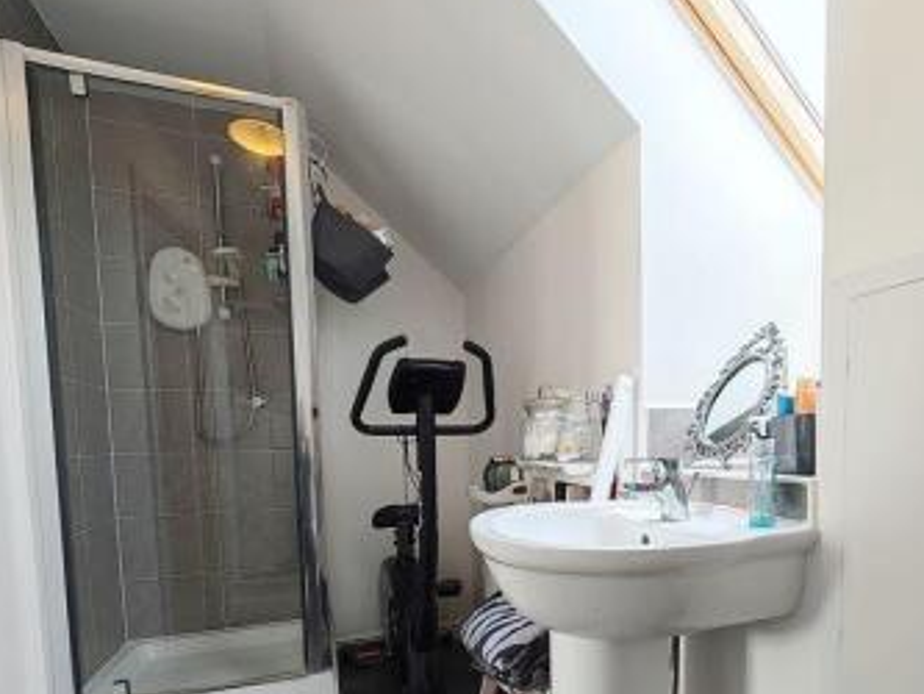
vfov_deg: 61.4
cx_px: 567
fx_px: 561
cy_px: 482
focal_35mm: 21
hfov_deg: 77.8
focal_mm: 2.03
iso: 125
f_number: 1.8
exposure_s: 1/50
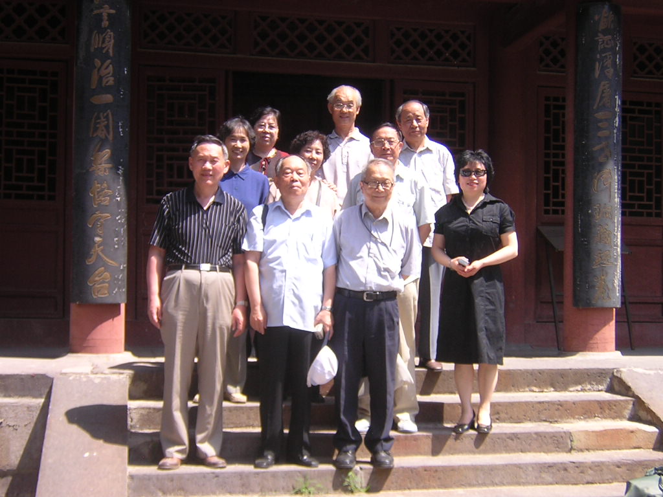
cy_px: 248
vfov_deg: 28.6
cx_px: 332
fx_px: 977
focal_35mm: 51
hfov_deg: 37.5
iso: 100
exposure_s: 1/317
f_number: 3.1
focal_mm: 6.6
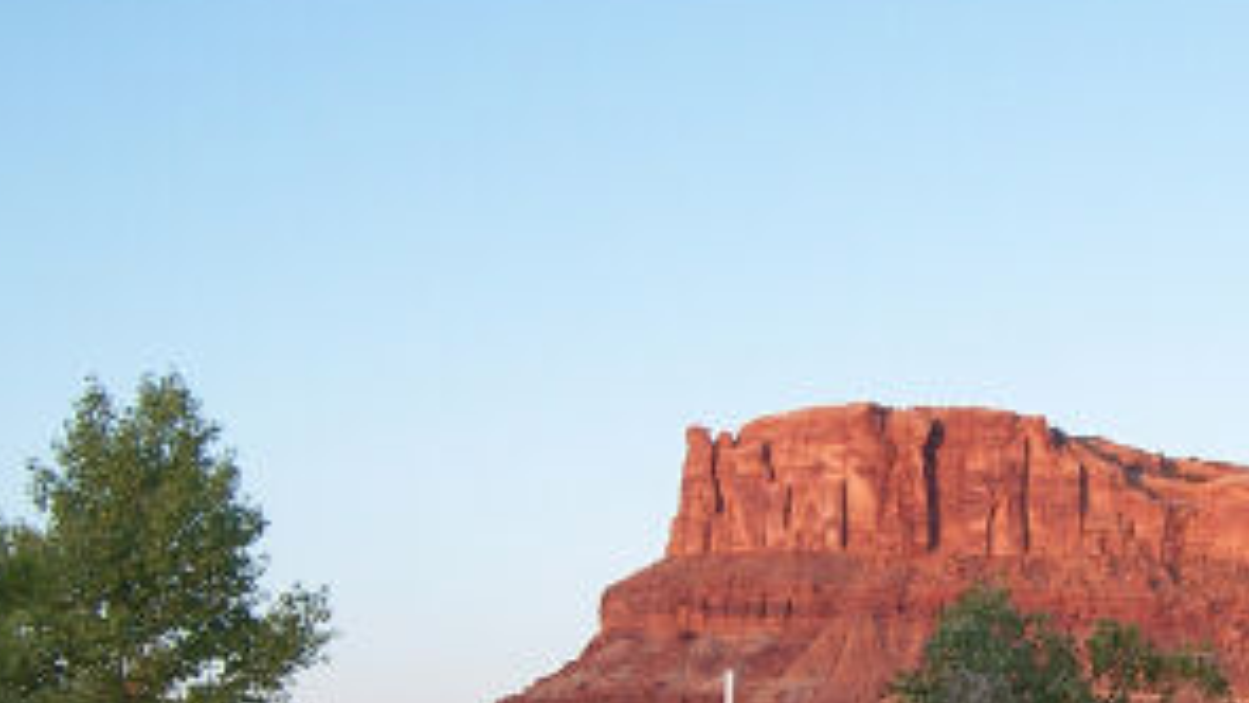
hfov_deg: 28.4
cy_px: 551
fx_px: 2418
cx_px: 999
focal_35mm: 73
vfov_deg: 16.4
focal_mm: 5.5
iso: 80
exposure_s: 1/60
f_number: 3.4
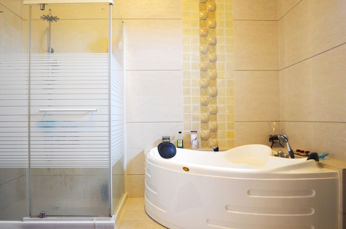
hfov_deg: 57.3
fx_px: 316
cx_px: 173
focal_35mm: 33
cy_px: 114
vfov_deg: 39.8
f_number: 3.8
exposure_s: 1/50
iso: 800
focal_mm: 22
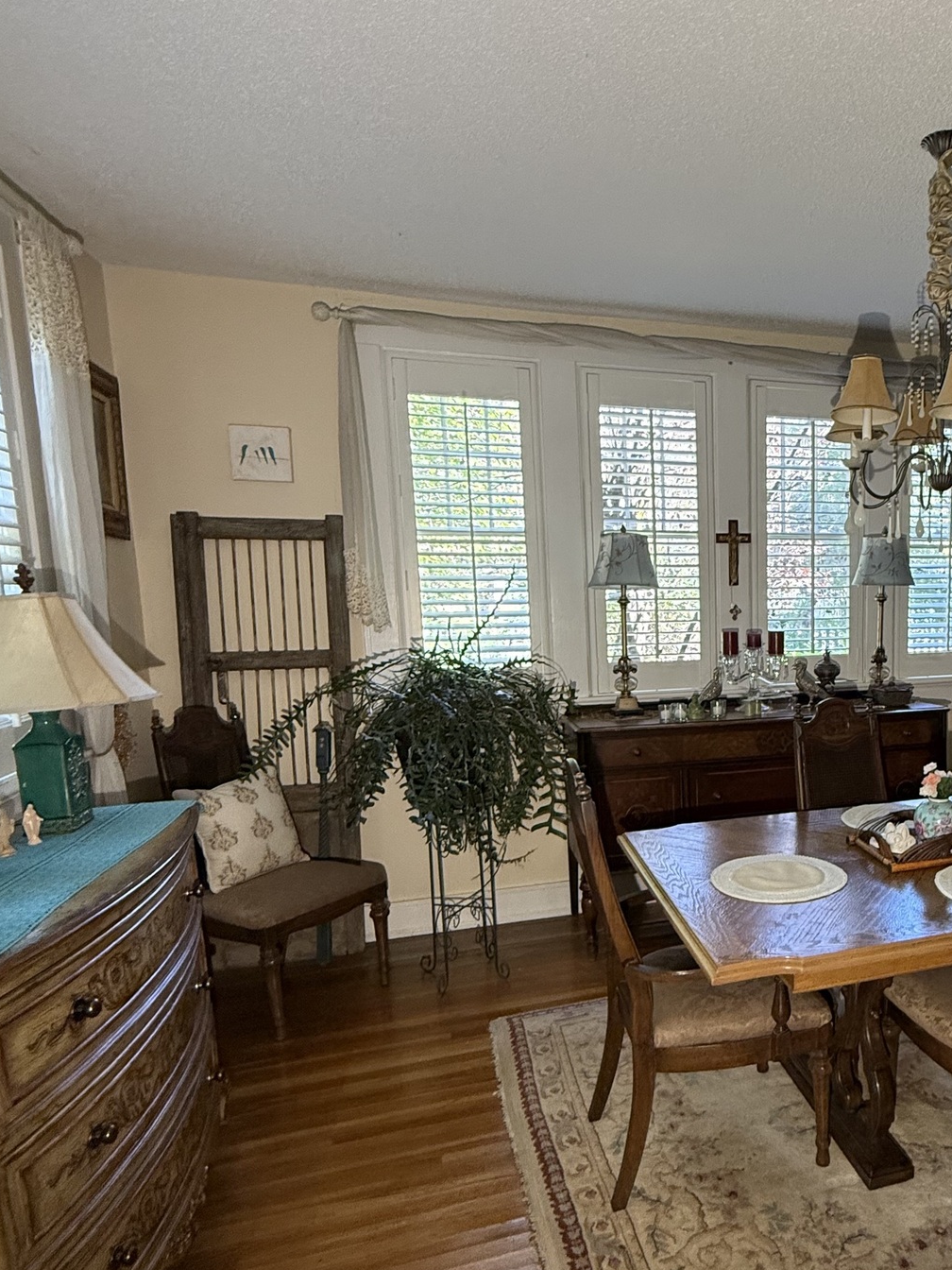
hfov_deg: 52.5
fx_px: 880
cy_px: 706
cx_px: 783
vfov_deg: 71.4
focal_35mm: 24
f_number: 2.2
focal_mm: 2.22
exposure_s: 1/99
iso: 320
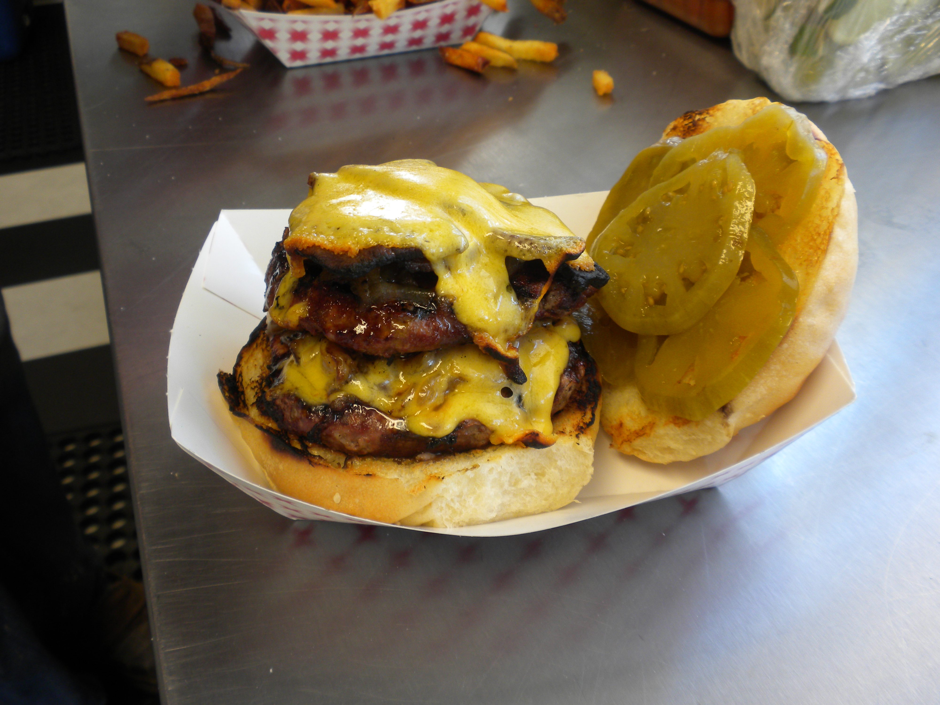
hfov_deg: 50.1
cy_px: 352
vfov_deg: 38.7
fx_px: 1005
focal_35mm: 37
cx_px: 470
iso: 64
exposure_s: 1/17.8
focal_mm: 6.6
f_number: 3.5
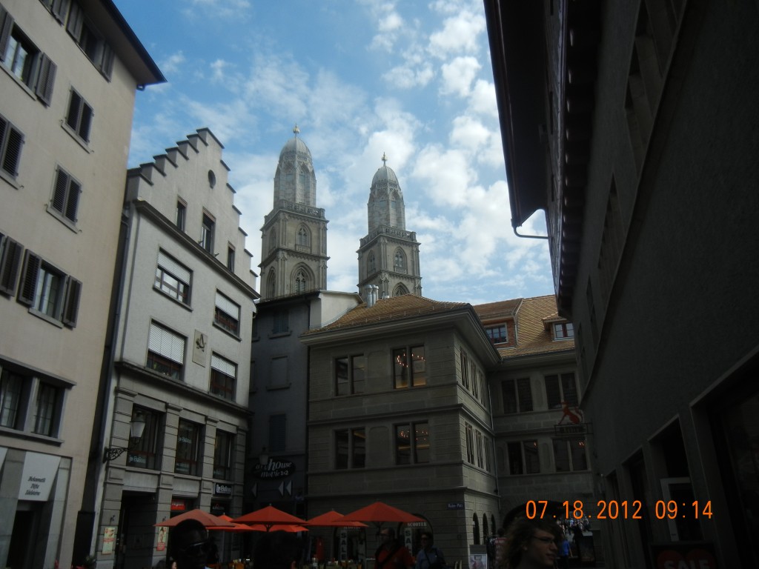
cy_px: 284
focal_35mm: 30
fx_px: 658
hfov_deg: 60.0
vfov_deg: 46.8
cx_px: 380
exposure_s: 1/454
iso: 160
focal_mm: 5.4
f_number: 7
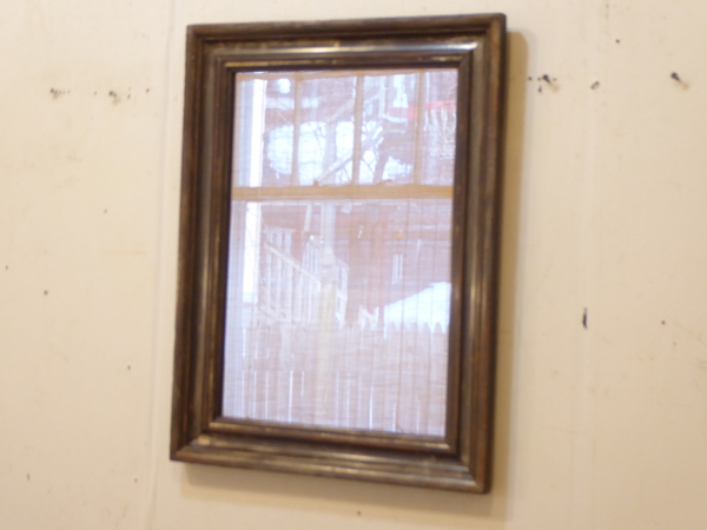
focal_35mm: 98
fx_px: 2002
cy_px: 265
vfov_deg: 15.1
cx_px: 354
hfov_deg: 20.0
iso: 400
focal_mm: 16.1
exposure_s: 1/20
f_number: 4.9
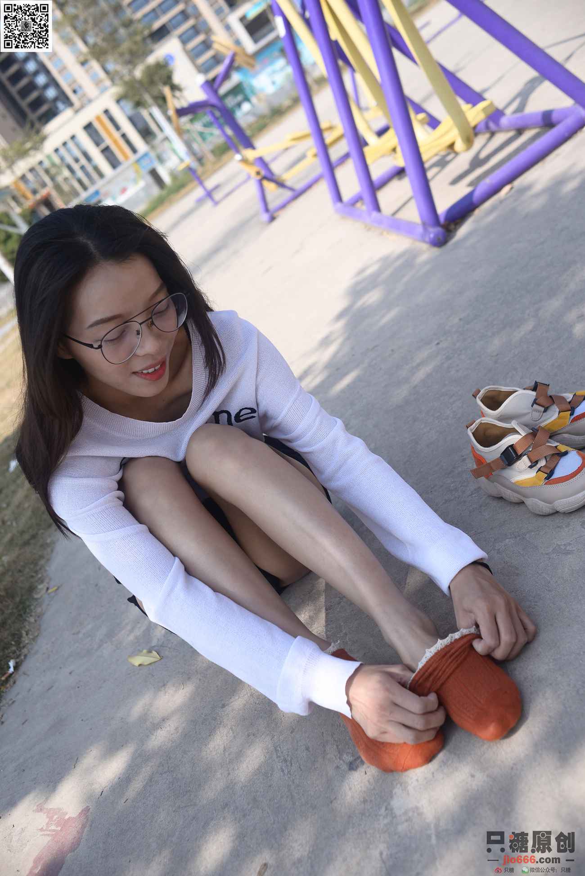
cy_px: 438
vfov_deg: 54.4
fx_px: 852
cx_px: 292
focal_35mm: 35
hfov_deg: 37.9
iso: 160
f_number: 5.6
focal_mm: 35
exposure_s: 1/800
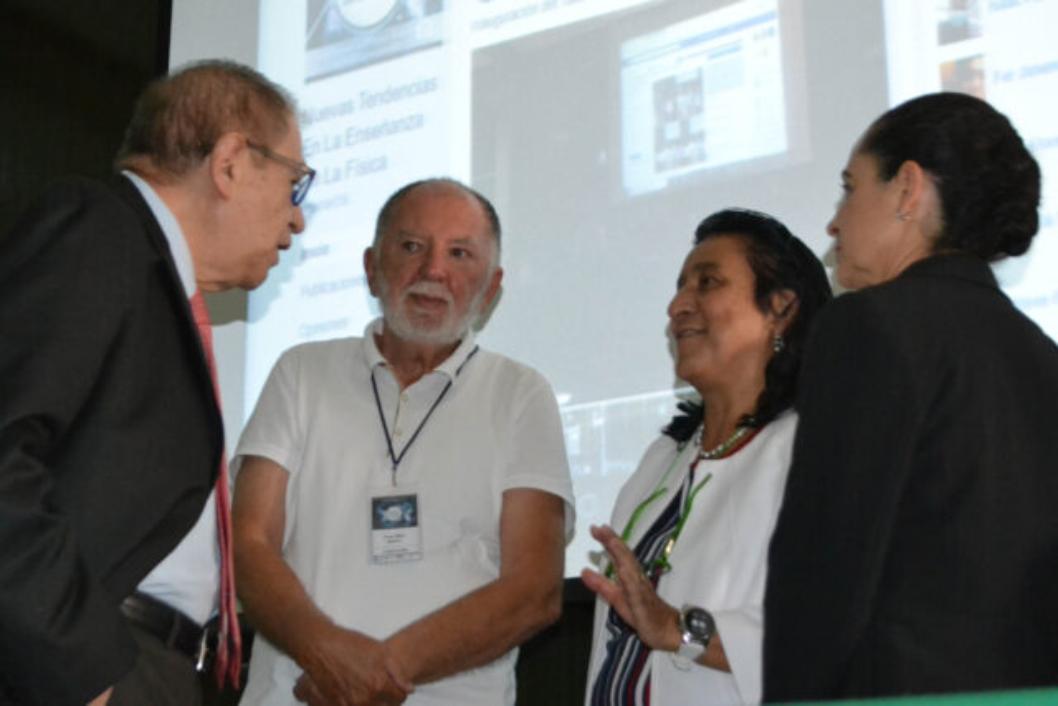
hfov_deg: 36.9
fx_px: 1587
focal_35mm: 54
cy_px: 353
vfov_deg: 25.1
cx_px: 529
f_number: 5
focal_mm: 36
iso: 3200
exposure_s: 1/50
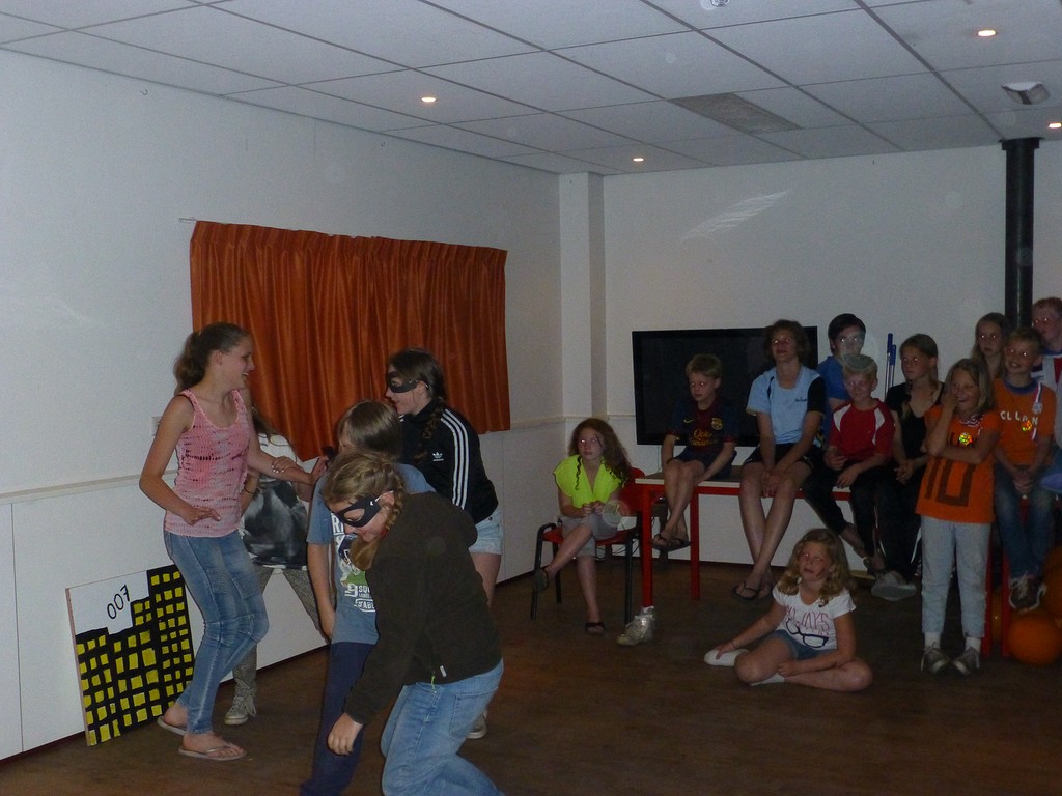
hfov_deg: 45.8
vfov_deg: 35.1
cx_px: 531
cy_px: 398
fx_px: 1258
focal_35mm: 41
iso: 800
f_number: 3.9
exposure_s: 1/60
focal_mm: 7.4
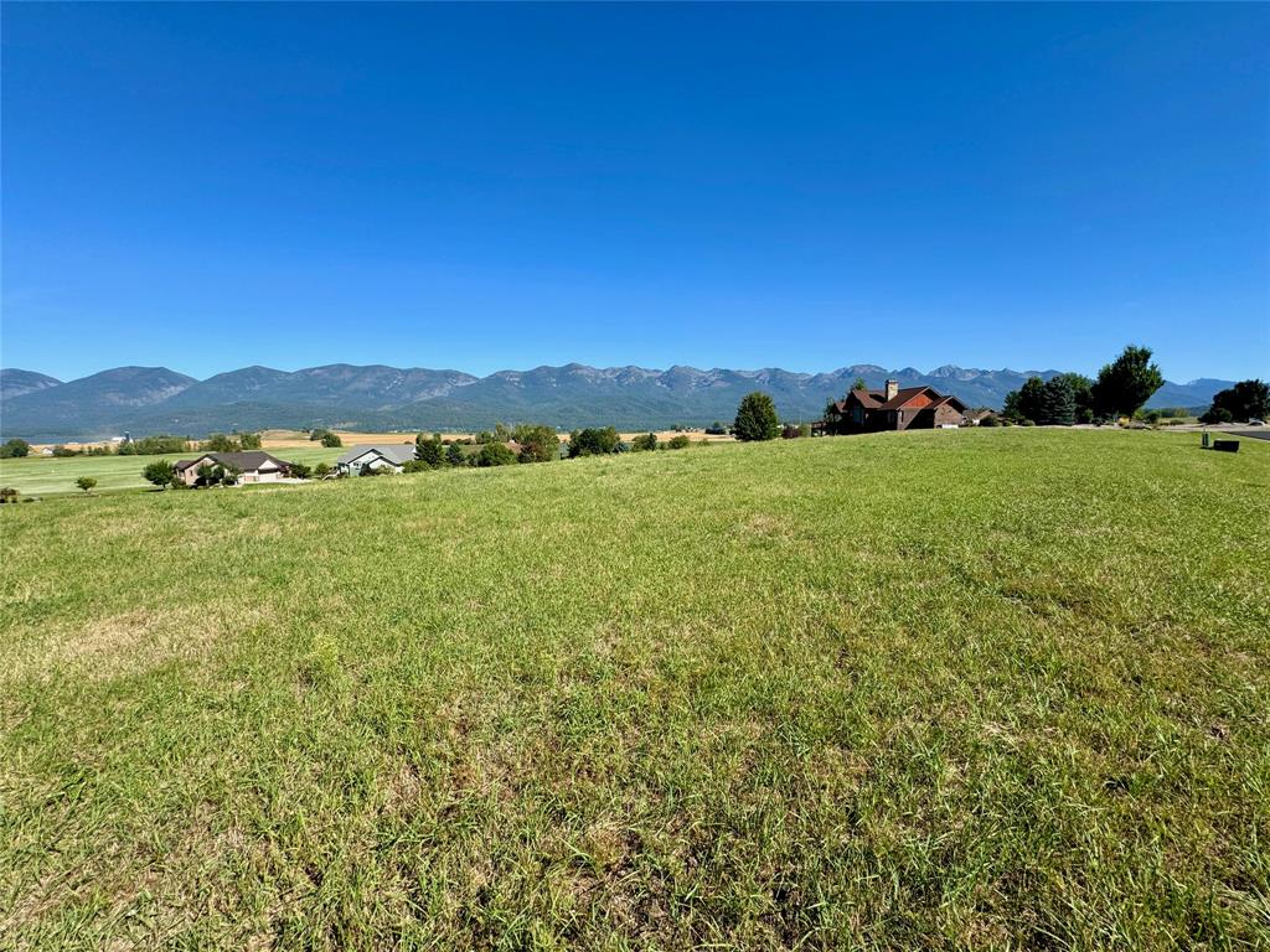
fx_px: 514
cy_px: 476
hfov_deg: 102.1
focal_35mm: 14
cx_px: 635
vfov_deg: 85.7
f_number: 2.2
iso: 50
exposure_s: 1/1748
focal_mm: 2.22
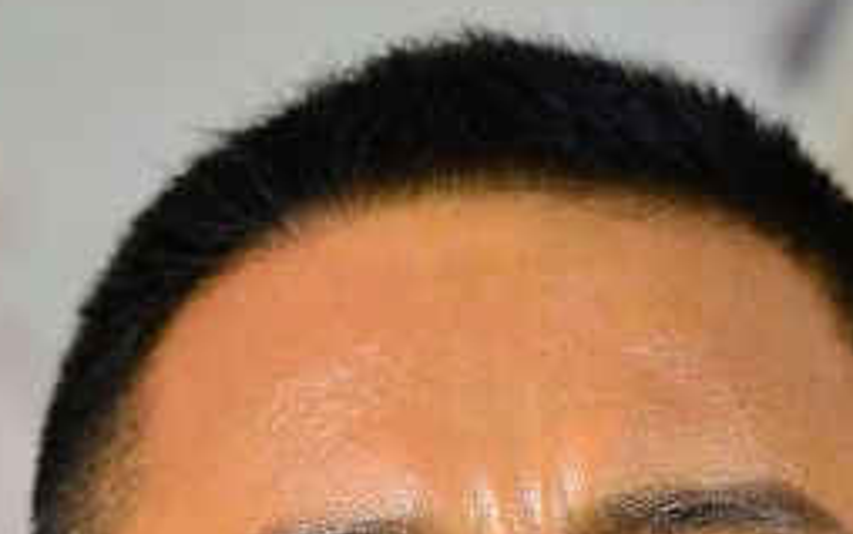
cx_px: 406
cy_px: 1026
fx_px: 22350
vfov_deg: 1.4
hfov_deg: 2.2
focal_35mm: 961
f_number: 4
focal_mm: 200
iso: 400
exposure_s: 1/500
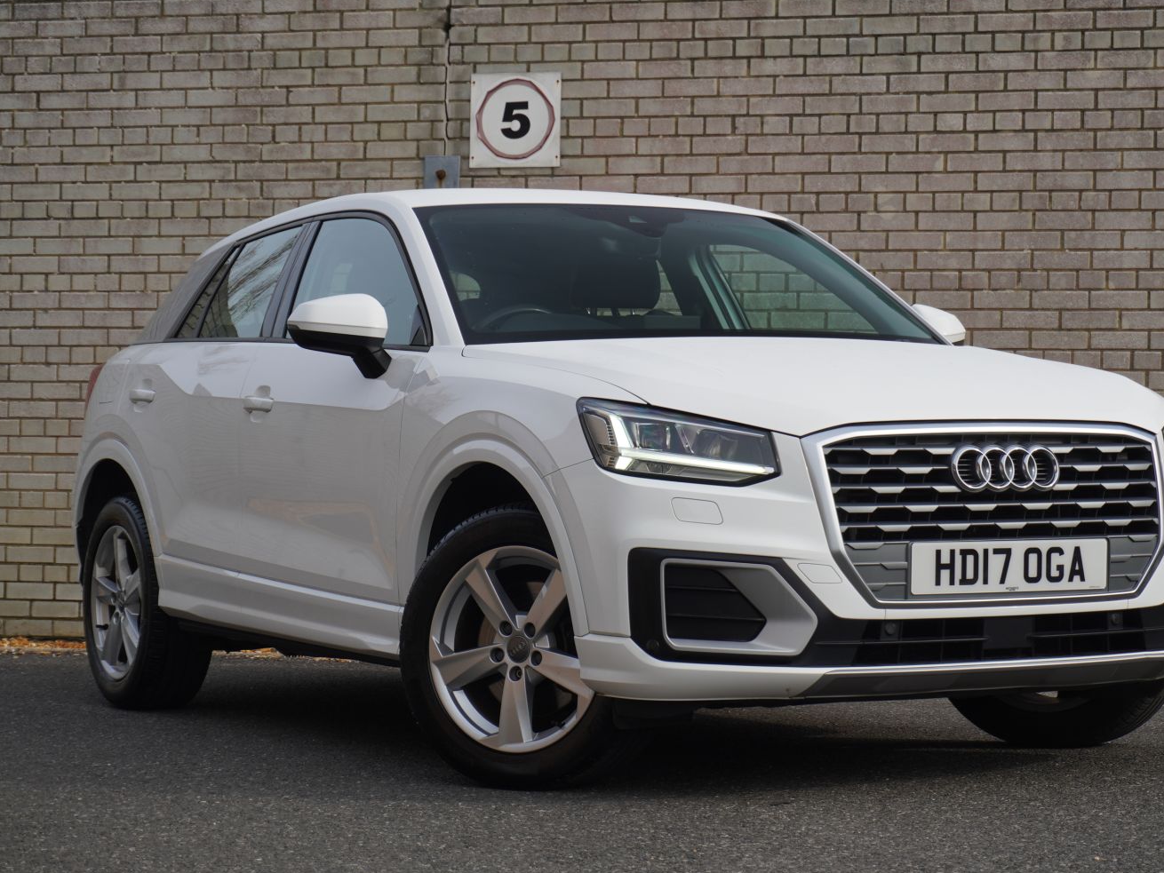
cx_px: 654
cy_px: 467
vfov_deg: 16.8
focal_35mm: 88
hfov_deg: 22.2
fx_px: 2960
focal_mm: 50
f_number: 6.3
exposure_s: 1/200
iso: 100
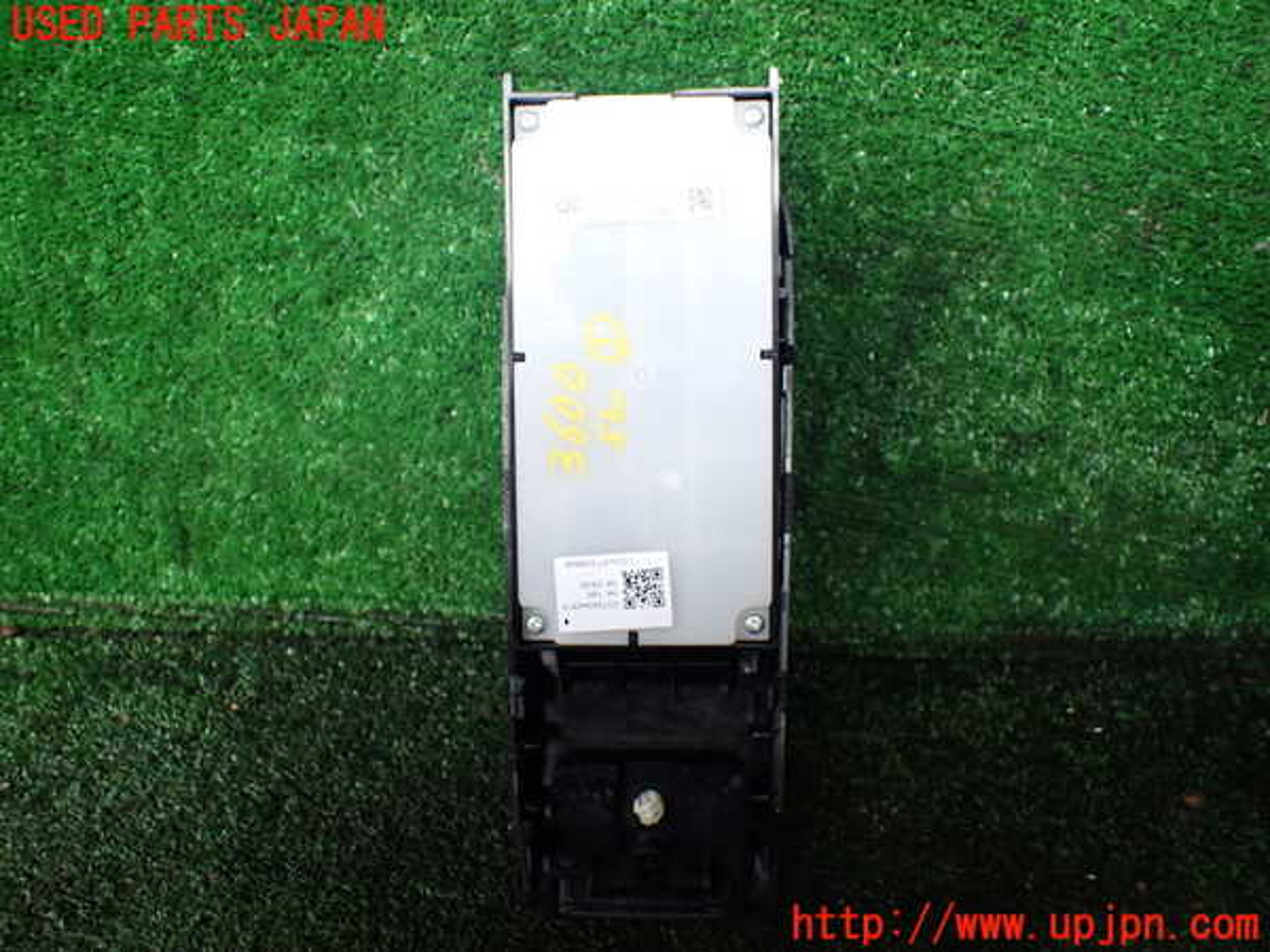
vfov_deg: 46.8
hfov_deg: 60.0
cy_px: 476
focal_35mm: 30
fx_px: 1101
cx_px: 635
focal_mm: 5.4
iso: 250
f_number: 2.3
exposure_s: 1/125
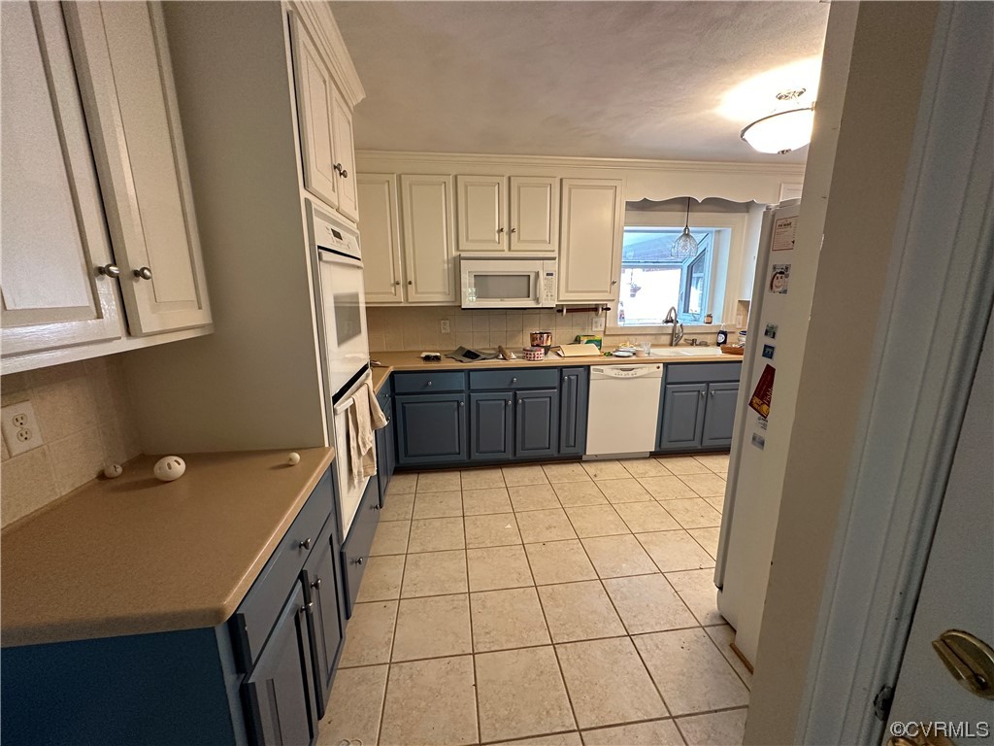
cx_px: 497
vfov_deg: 85.7
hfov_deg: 102.1
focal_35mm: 14
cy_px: 373
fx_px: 402
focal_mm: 2.22
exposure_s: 1/60
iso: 250
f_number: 2.2
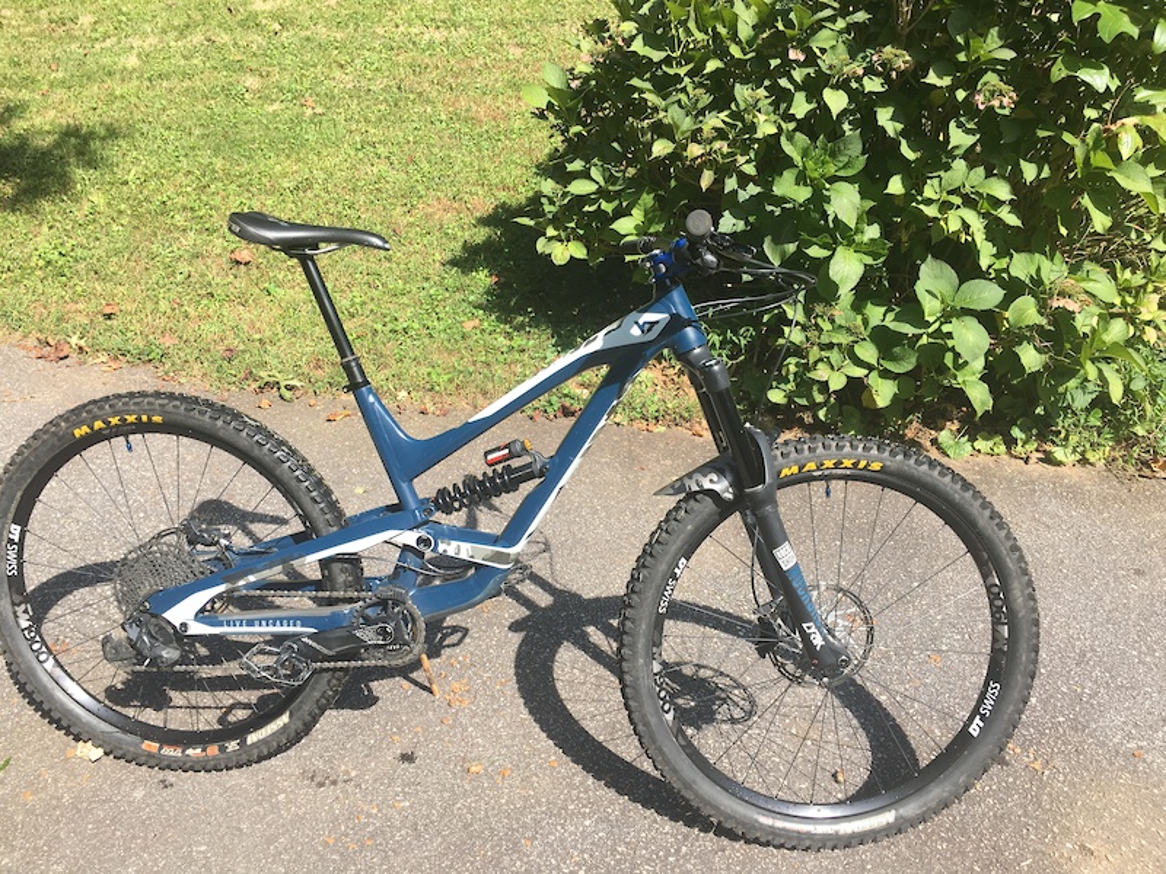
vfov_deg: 48.2
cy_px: 437
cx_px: 583
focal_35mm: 29
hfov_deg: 61.7
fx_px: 977
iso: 25
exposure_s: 1/523
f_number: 2.2
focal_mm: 4.15
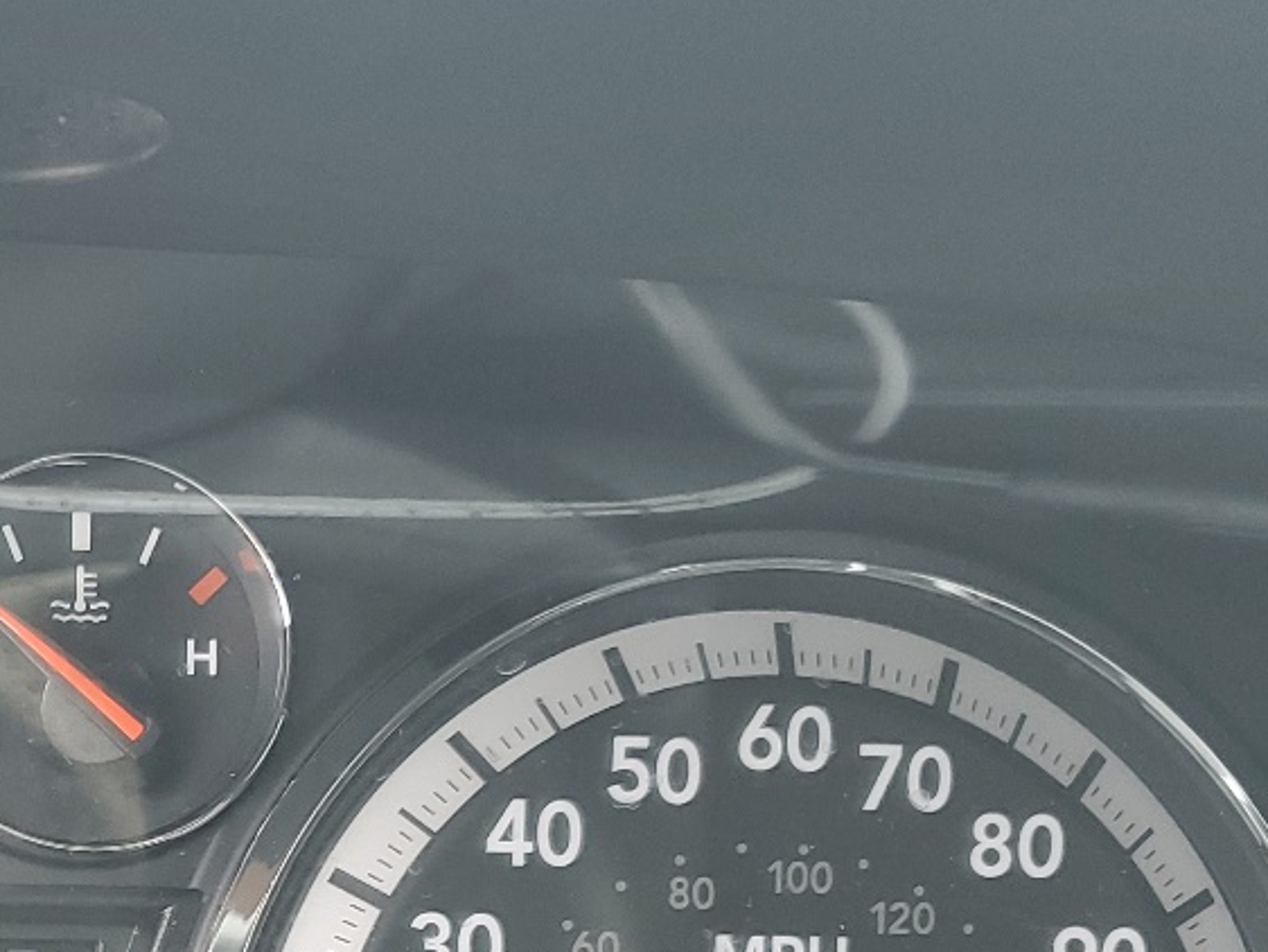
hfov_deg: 23.9
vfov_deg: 18.8
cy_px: 1144
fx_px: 2712
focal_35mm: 74
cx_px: -264
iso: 62
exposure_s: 1/50
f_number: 1.5
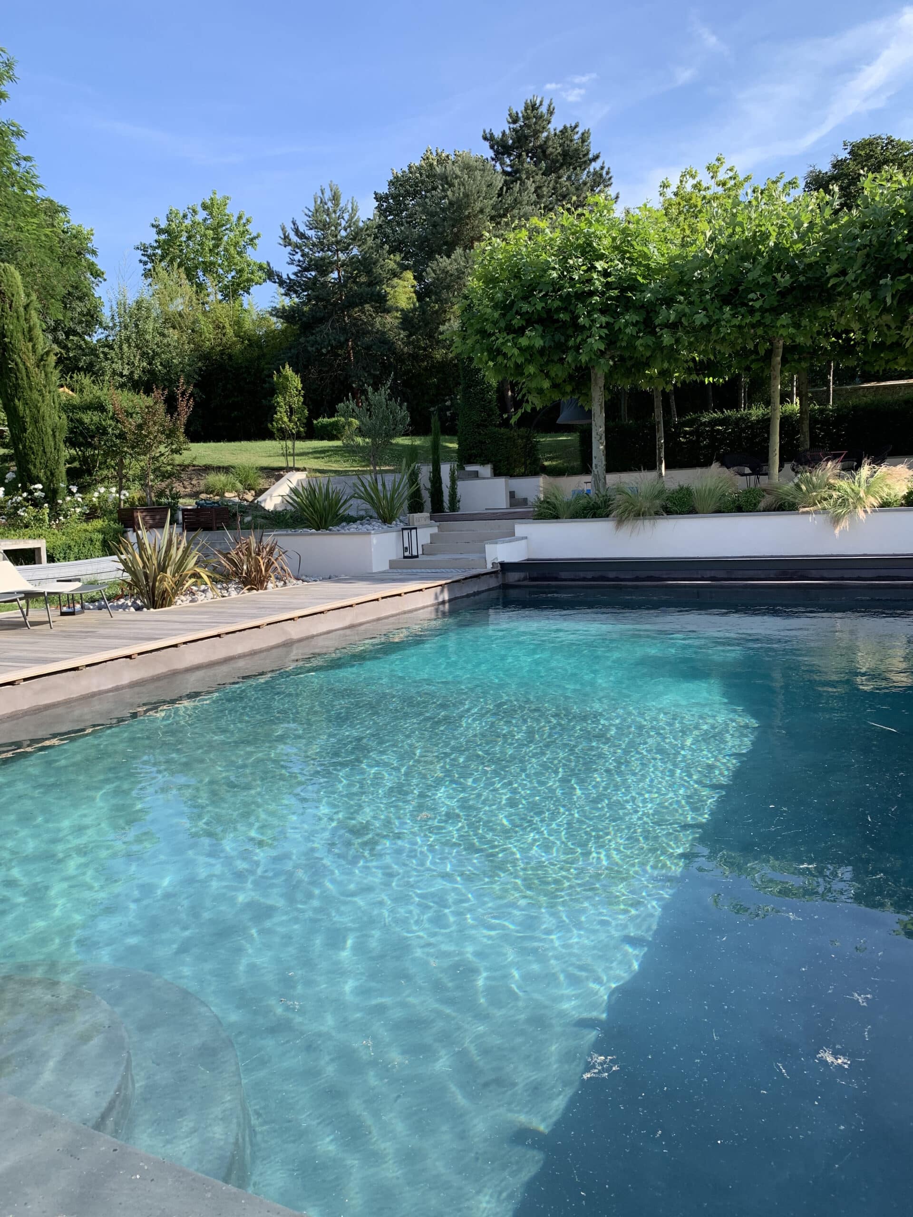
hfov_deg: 53.1
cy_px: 608
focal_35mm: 26
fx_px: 914
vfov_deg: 67.3
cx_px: 456
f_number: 1.8
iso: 25
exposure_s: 1/928
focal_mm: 4.25
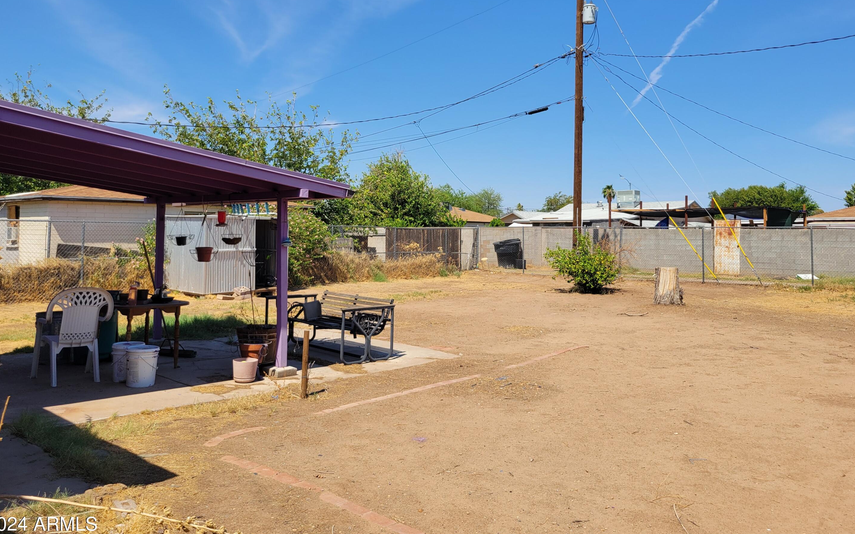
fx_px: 676
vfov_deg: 43.0
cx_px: 434
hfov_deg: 64.6
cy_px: 218
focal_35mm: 29
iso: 40
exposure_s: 1/2767
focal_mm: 5.4
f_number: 1.8
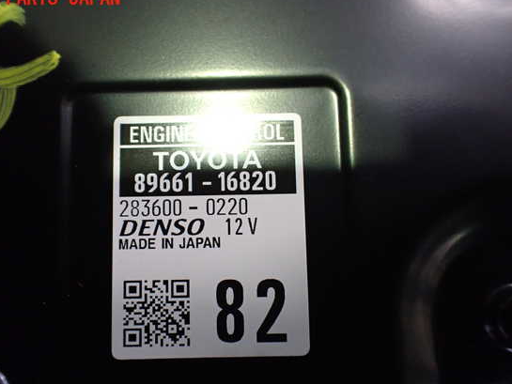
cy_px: 198
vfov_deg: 43.0
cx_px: 231
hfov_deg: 55.2
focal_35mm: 33
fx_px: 488
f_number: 2.3
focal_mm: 5.4
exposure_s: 1/60
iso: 800
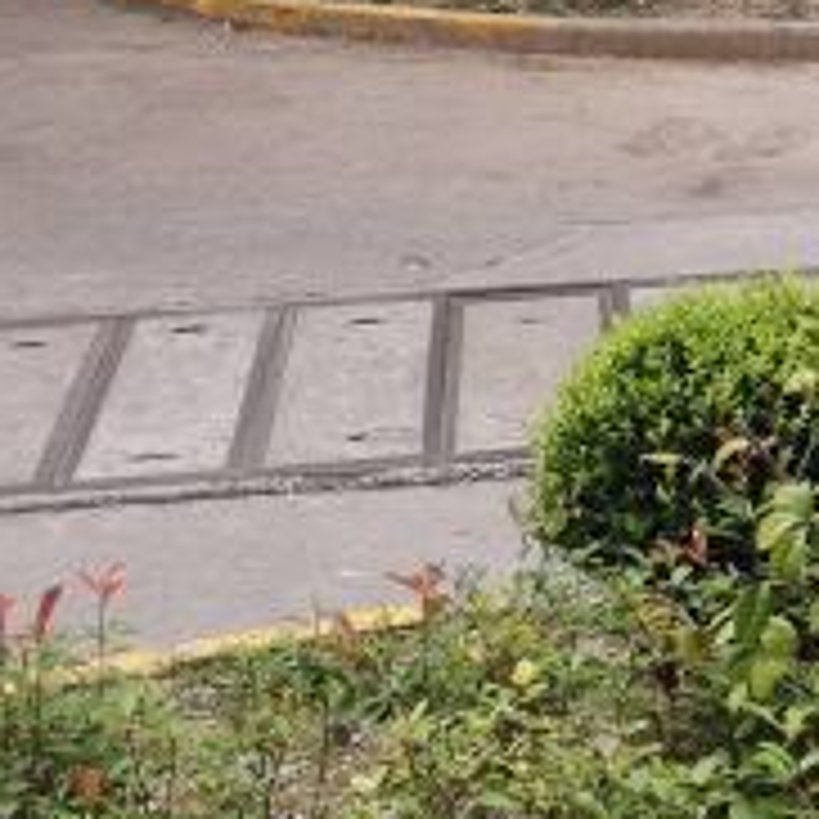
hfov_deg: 16.9
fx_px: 2704
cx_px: 774
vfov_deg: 15.8
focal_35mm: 101
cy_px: -432
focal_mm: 4.75
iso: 50
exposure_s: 1/139
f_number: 1.8
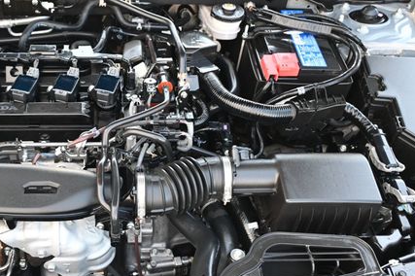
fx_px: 518
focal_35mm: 45
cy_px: 176
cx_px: 124
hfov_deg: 42.8
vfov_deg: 29.7
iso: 640
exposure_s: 1/125
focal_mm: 20
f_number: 3.8
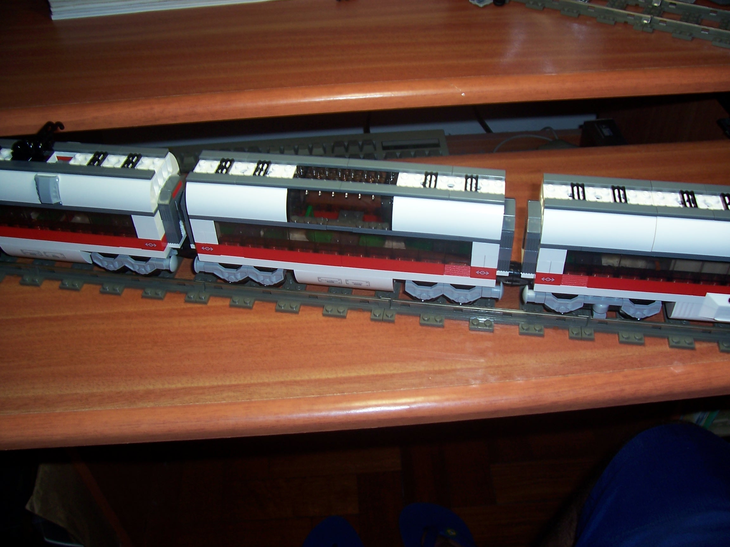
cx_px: 365
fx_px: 717
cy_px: 274
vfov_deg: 41.8
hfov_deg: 54.0
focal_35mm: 34
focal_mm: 5.6
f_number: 2.7
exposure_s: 1/60
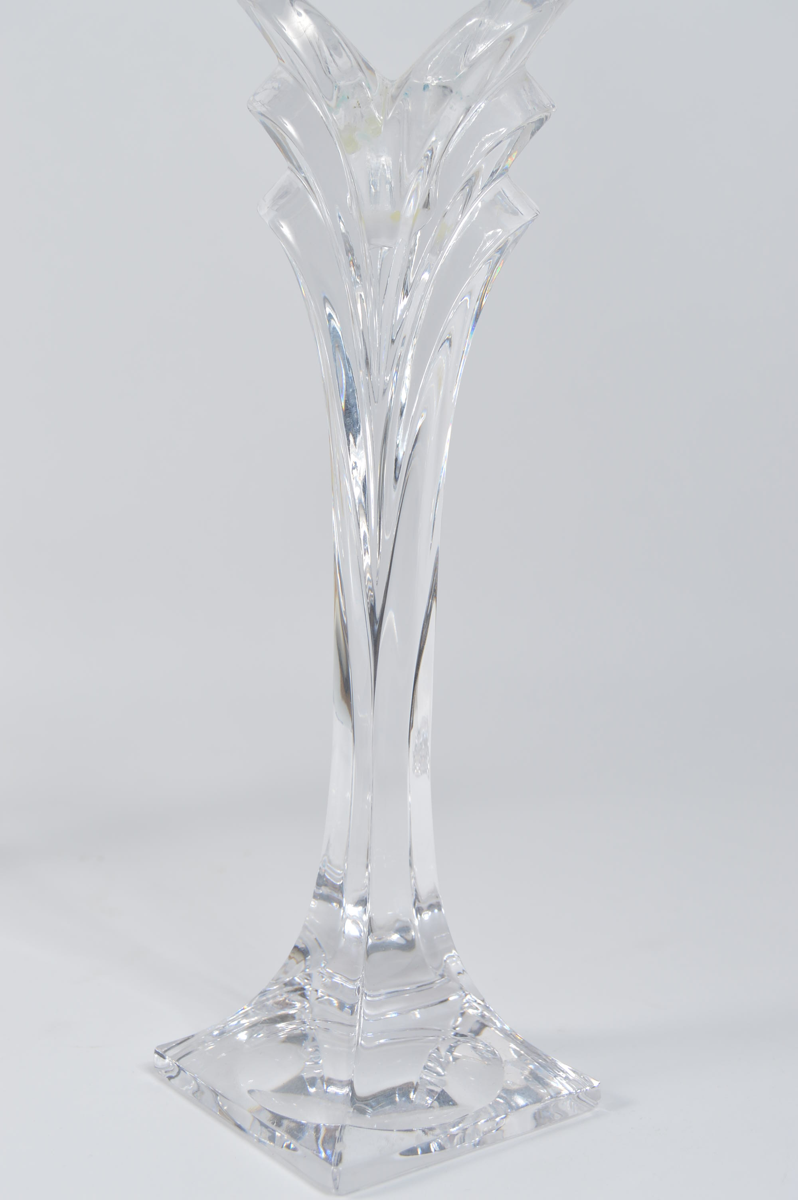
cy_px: 600
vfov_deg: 37.9
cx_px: 399
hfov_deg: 25.7
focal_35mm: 52
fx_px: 1749
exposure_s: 1/80
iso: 100
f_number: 7.1
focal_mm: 35
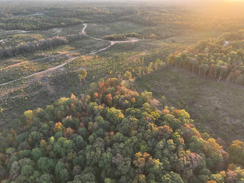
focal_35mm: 24
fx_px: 169
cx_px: 122
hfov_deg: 71.6
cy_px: 92
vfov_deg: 56.8
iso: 290
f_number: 2.8
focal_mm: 12.29
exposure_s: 1/240
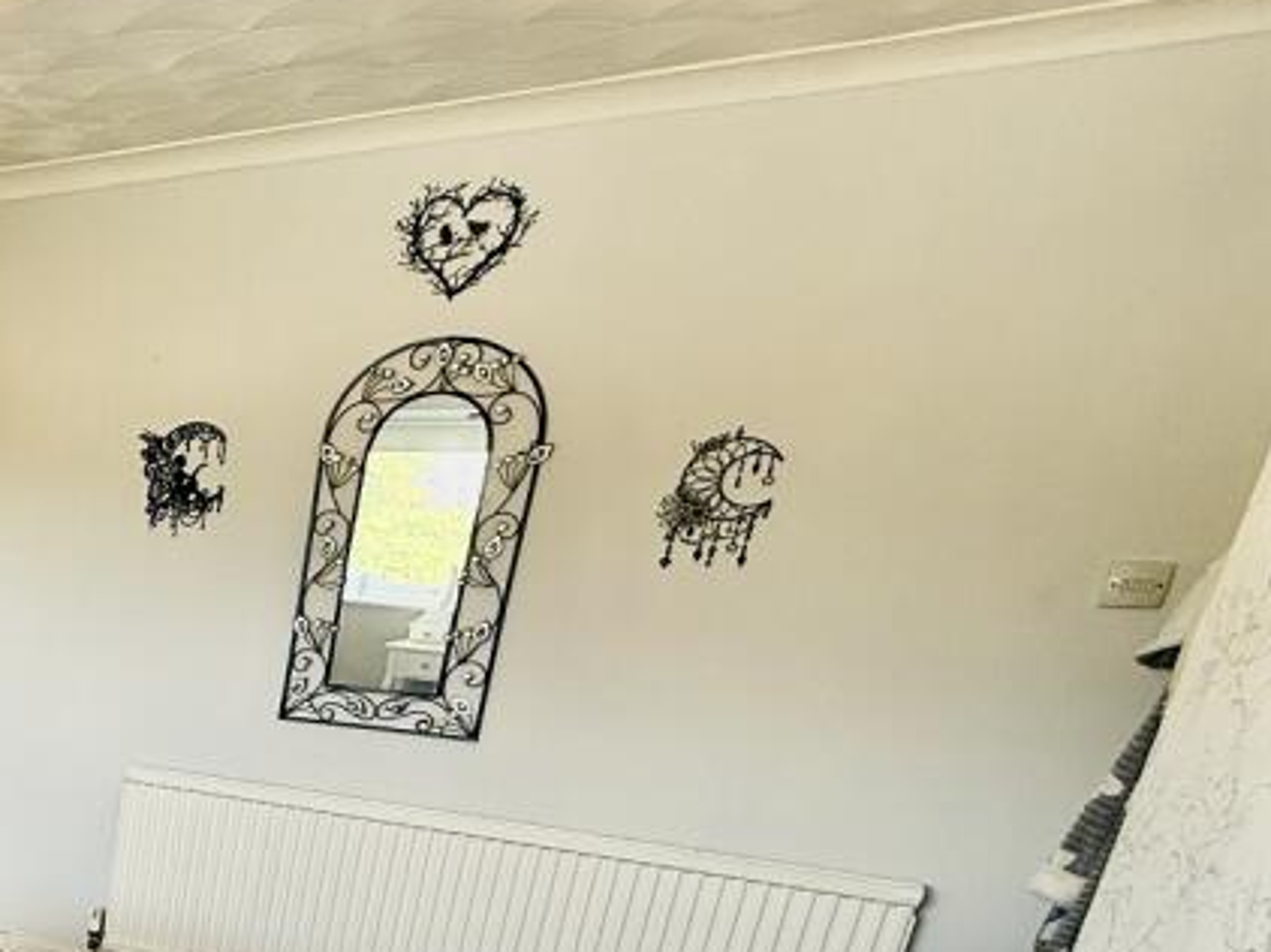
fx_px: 1248
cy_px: 922
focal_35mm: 34
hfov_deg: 38.9
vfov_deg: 37.8
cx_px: -265
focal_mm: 2.22
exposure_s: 1/100
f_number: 2.2
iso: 100
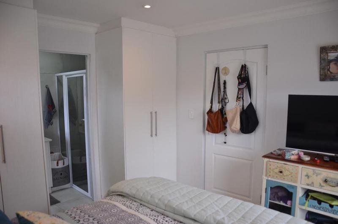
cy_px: 112
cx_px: 169
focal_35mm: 27
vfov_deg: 47.7
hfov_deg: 67.5
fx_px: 253
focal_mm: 18
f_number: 4
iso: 560
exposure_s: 1/60
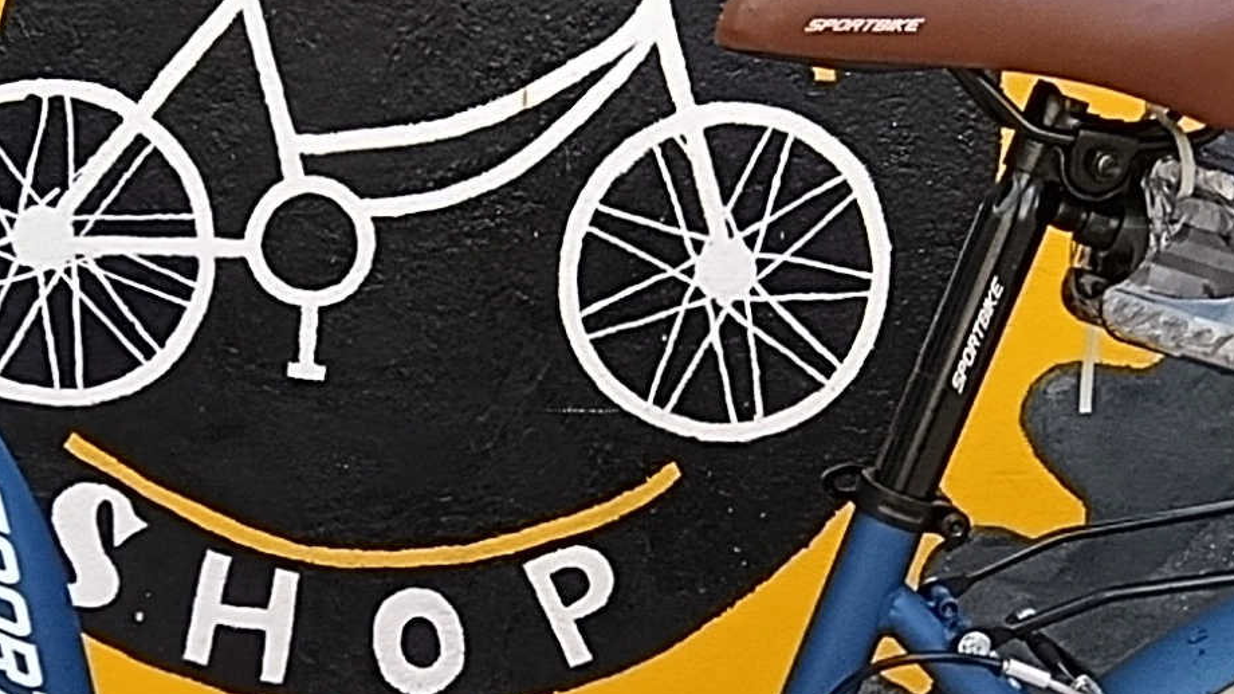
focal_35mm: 58
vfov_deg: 20.5
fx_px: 1897
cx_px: 405
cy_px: 541
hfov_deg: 35.7
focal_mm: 1.65
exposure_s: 1/121
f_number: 2.2
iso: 50
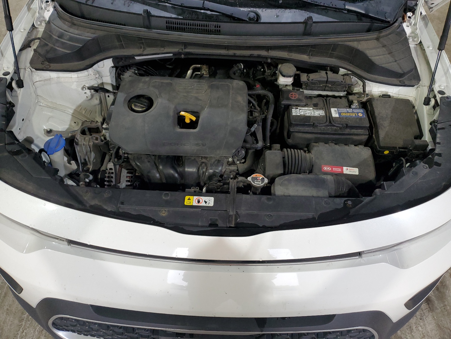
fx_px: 339
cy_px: 170
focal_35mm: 26
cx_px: 226
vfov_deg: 53.1
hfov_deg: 67.3
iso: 128
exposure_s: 1/60.2
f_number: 1.5
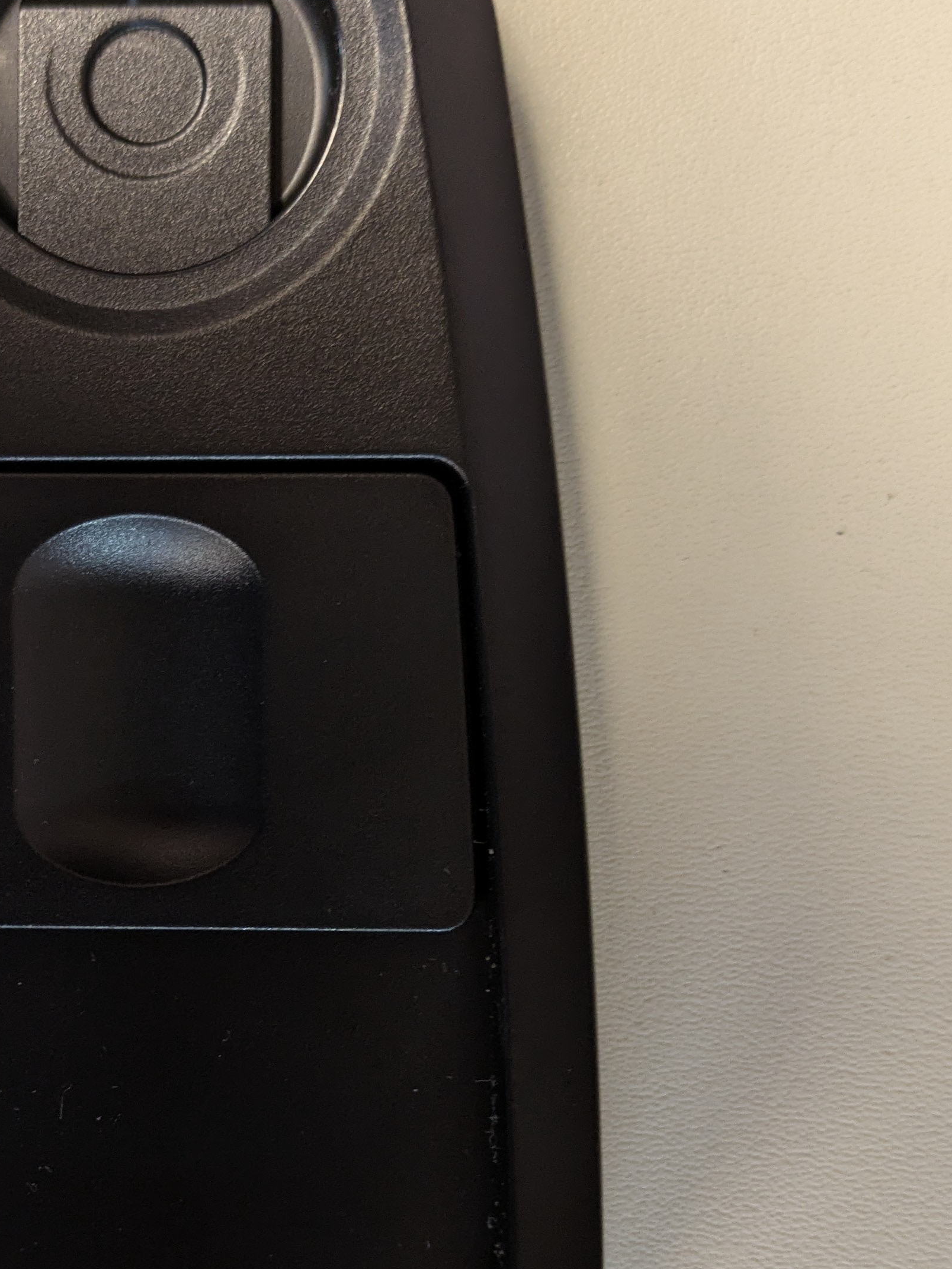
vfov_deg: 35.2
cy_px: 845
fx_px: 1979
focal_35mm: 54
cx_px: 273
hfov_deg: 26.8
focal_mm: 5.43
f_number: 1.89
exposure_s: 1/30
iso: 164
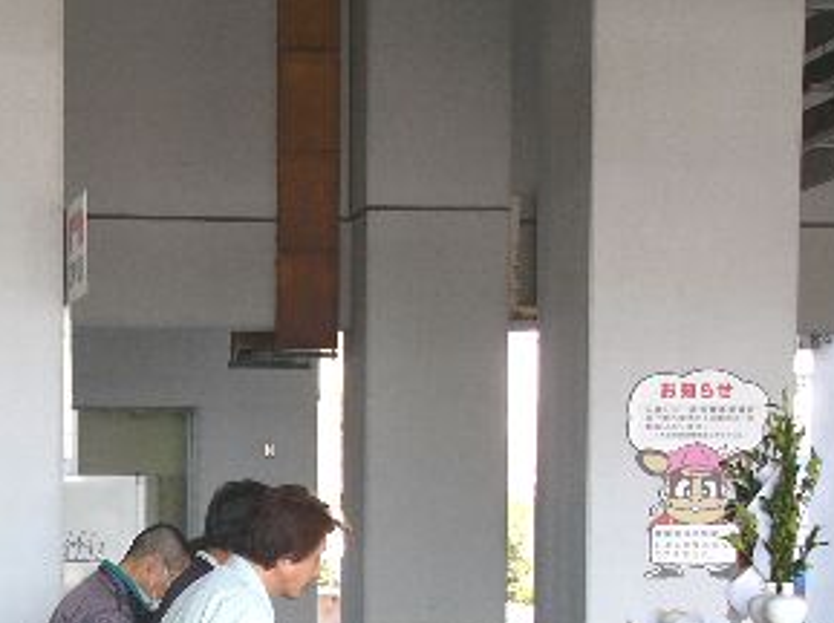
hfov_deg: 19.0
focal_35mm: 102
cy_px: 689
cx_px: 89
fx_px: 2454
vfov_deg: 14.1
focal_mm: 7.7
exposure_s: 1/60
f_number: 2.8
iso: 50
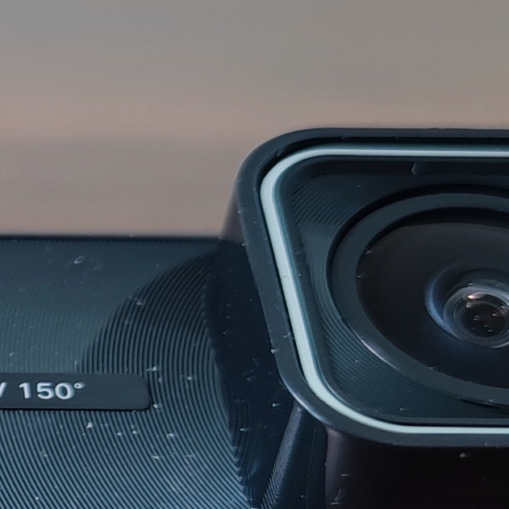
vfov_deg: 12.4
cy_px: 475
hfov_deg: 11.9
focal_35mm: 140
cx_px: -272
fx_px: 2329
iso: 367
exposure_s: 1/50
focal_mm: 6.78
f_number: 1.85
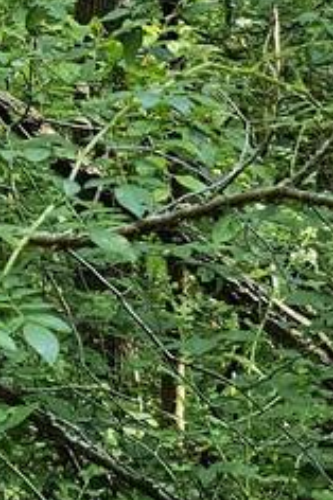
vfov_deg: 14.8
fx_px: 1806
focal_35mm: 130
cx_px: -129
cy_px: -214
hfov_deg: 10.3
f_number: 1.7
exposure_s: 1/180
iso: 125
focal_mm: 6.3
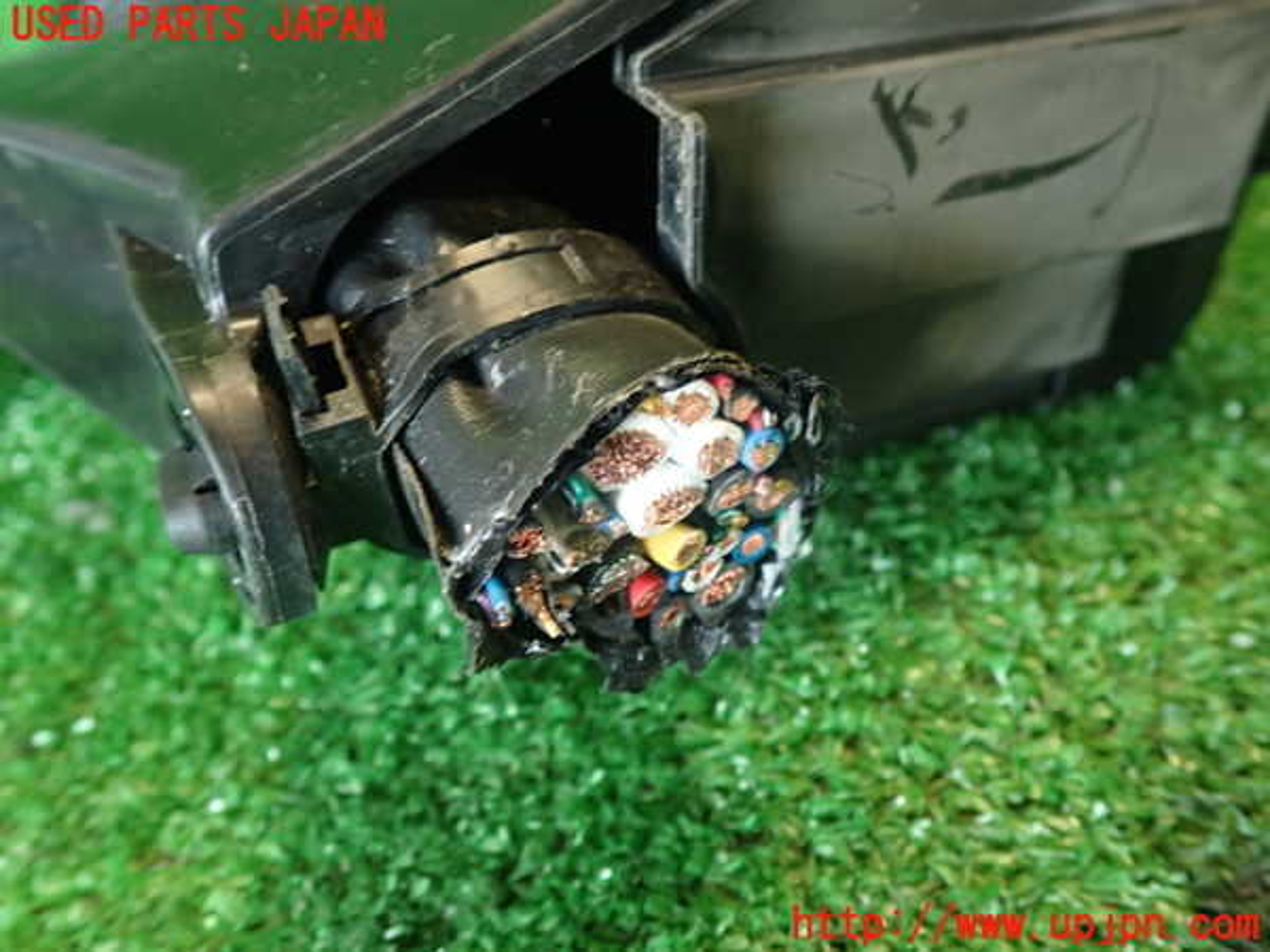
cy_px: 476
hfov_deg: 60.0
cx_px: 635
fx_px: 1101
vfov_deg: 46.8
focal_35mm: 30
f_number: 2.3
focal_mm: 5.4
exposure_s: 1/30
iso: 320
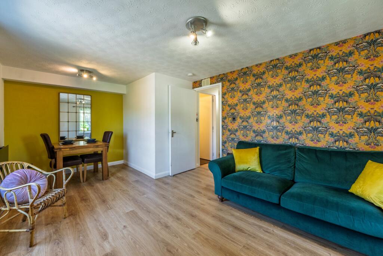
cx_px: 192
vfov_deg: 81.2
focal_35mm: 14
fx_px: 149
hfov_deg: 104.2
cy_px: 128
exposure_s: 1/100
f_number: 5.6
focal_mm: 14
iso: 800
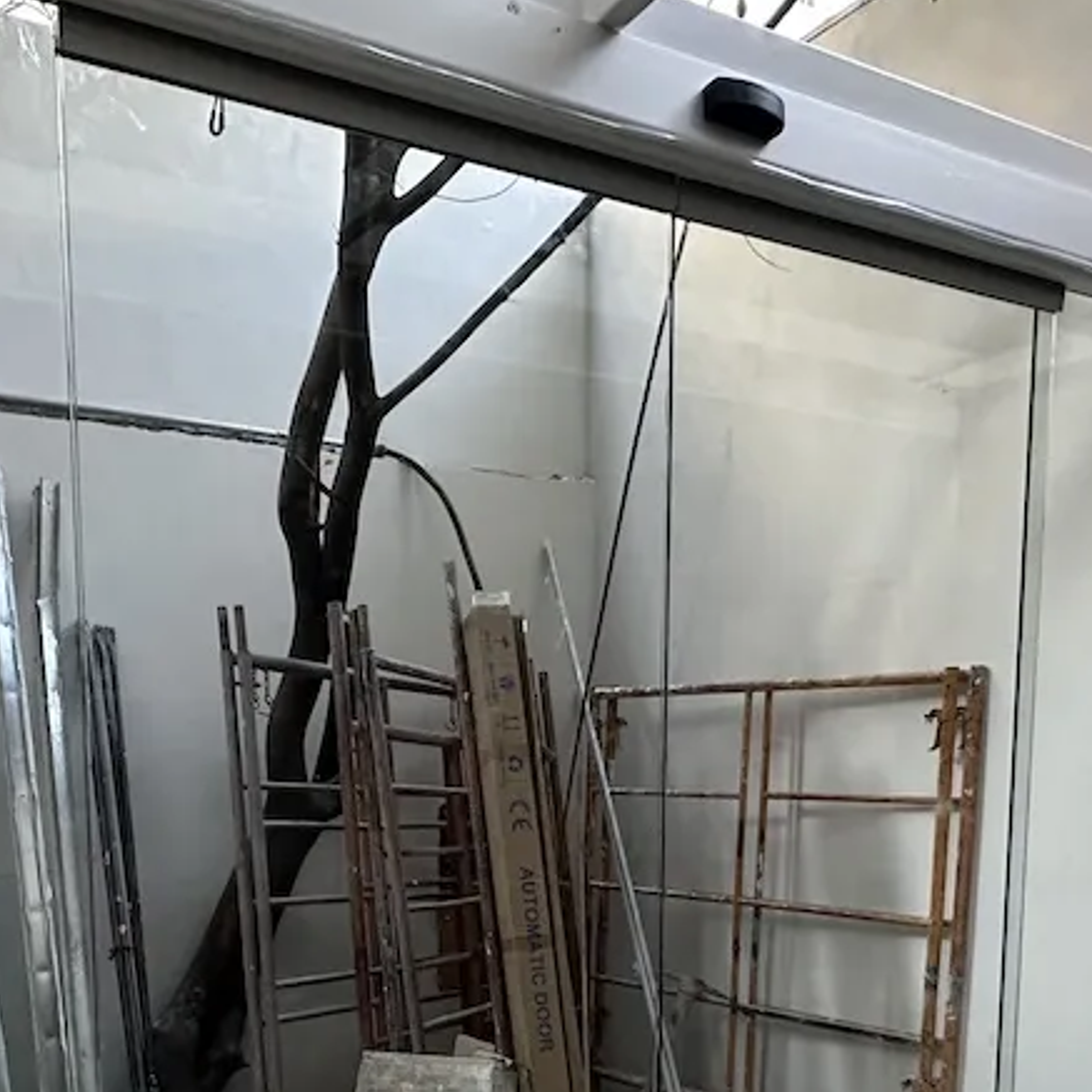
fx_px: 1213
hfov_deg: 47.8
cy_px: 910
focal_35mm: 34
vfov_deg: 45.4
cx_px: 387
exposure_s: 1/60
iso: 400
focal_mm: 2.22
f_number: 2.2
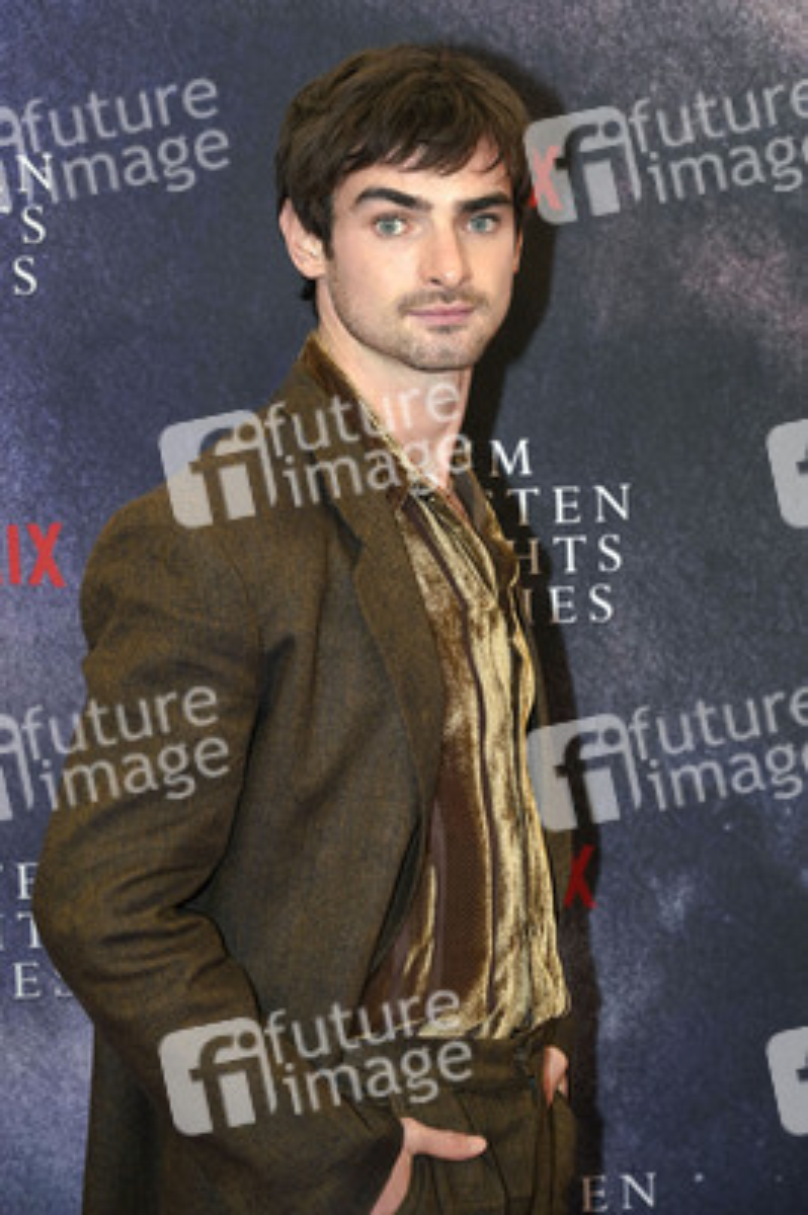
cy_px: 608
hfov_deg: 17.0
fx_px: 2698
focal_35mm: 80
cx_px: 404
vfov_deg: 25.4
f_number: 5.6
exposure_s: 1/160
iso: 640
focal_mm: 80
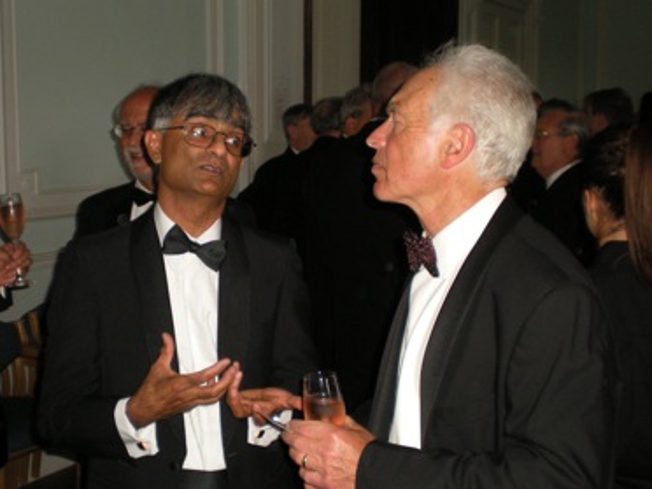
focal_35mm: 52
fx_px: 979
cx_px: 296
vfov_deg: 28.0
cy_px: 233
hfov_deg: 36.8
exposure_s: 1/60
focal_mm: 7.4
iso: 159
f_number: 3.5
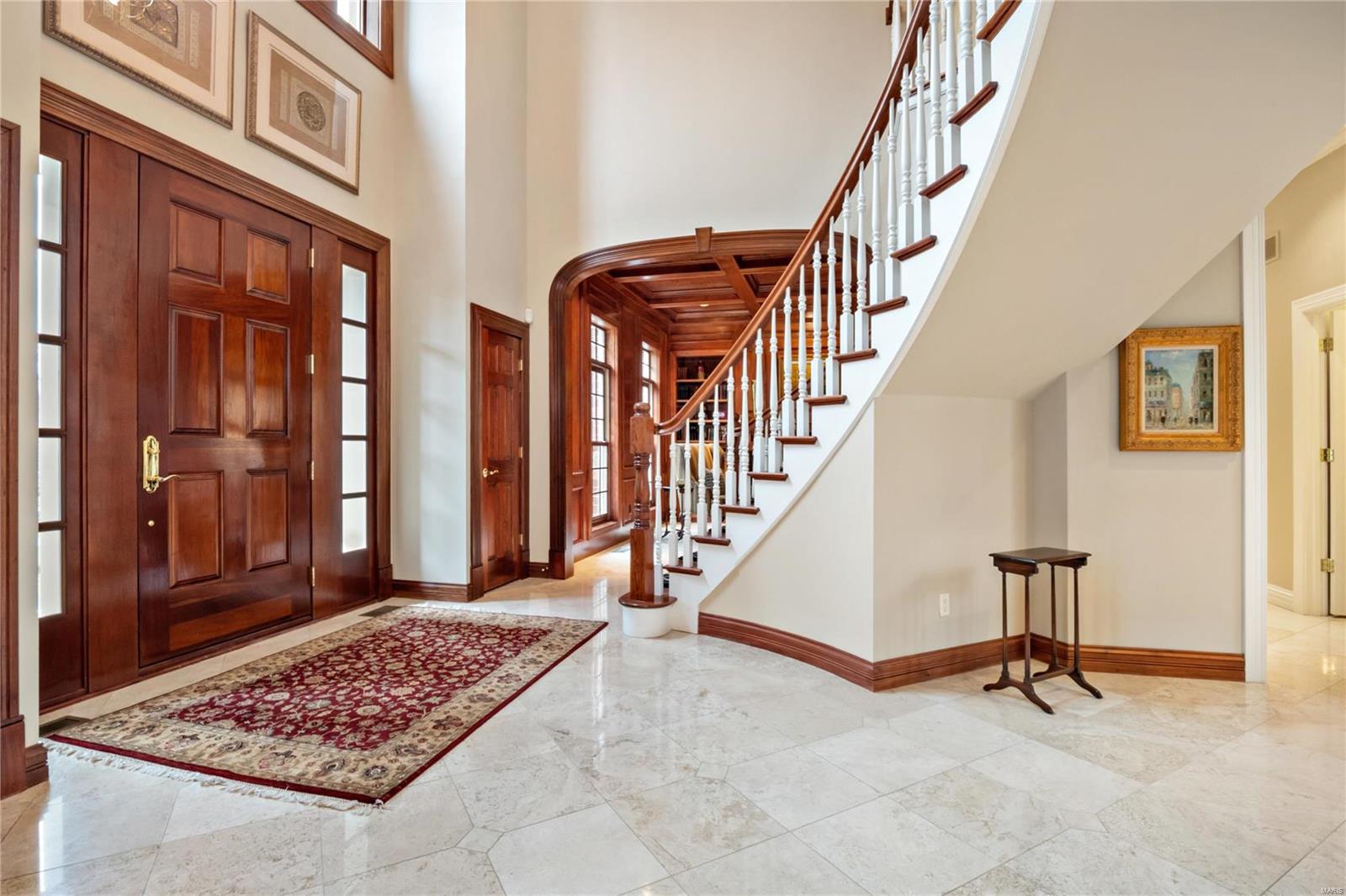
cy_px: 448
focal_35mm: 16
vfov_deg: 73.7
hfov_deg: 96.7
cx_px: 673
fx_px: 598
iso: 400
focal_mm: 8
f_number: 10
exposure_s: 1/20
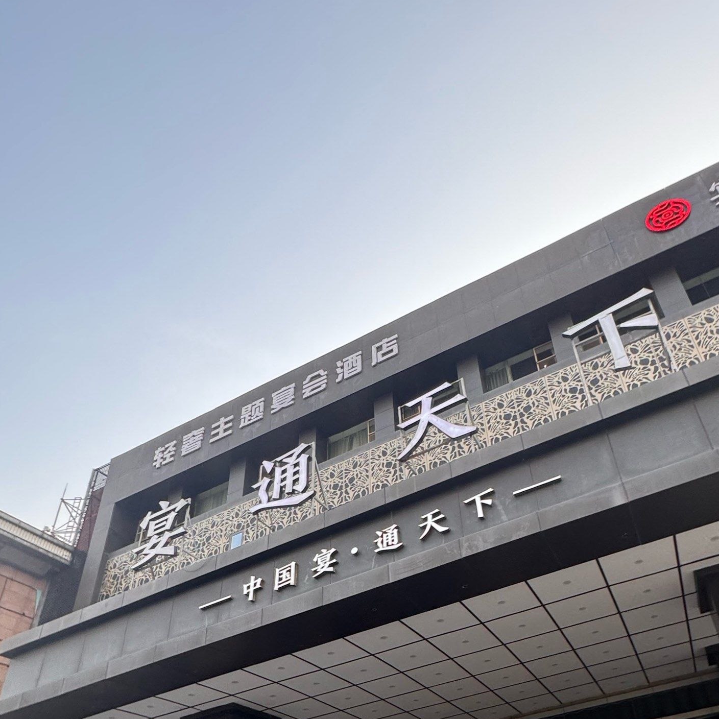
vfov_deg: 58.1
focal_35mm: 24
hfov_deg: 63.5
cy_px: 612
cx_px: 473
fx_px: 564
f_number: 2.2
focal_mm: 2.22
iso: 64
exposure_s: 1/99
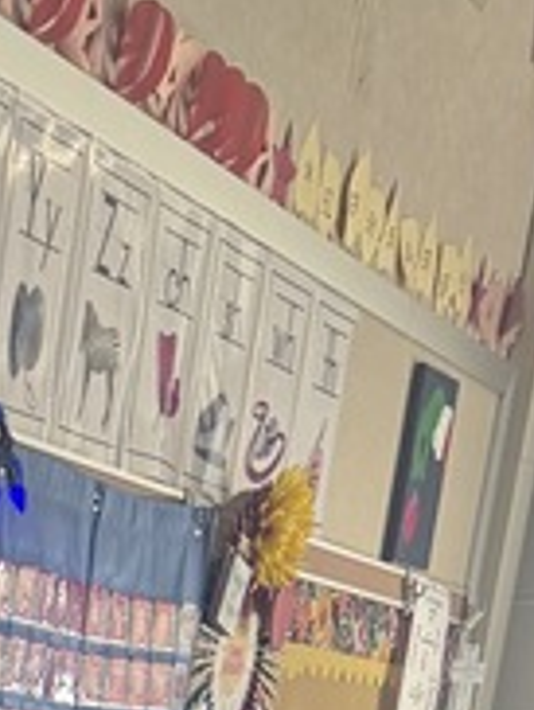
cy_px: 1638
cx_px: -943
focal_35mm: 135
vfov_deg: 12.1
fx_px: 2770
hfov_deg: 9.3
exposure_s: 1/60
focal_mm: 6.76
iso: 200
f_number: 1.78
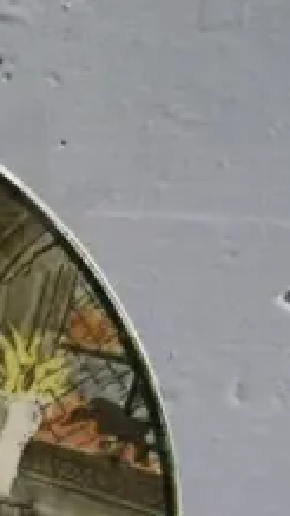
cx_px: -891
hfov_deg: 7.2
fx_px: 1670
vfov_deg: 15.6
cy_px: 865
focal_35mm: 122
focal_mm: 12
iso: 3200
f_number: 6.3
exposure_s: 1/60
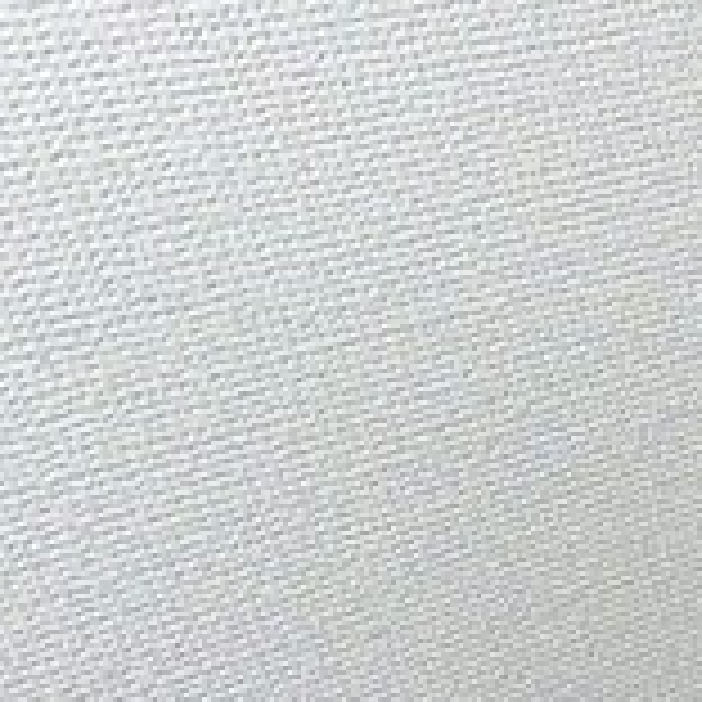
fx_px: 1583
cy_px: 486
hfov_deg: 19.2
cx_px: 1251
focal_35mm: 69
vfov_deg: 24.8
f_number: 2.7
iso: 1600
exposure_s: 1/125
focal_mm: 4.06
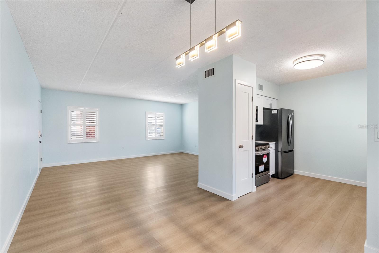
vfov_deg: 77.3
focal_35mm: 15
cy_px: 126
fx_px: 158
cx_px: 190
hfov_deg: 100.4
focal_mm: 10
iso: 1000
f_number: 4
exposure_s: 1/90
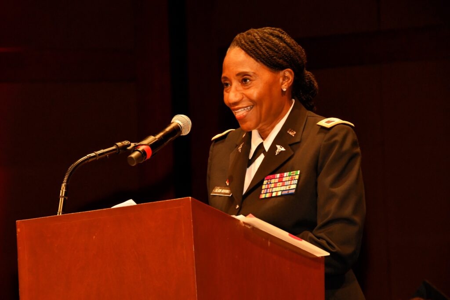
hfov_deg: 10.2
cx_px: 225
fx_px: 2525
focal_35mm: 202
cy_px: 150
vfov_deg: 6.8
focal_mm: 135
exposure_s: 1/200
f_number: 8
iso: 1250
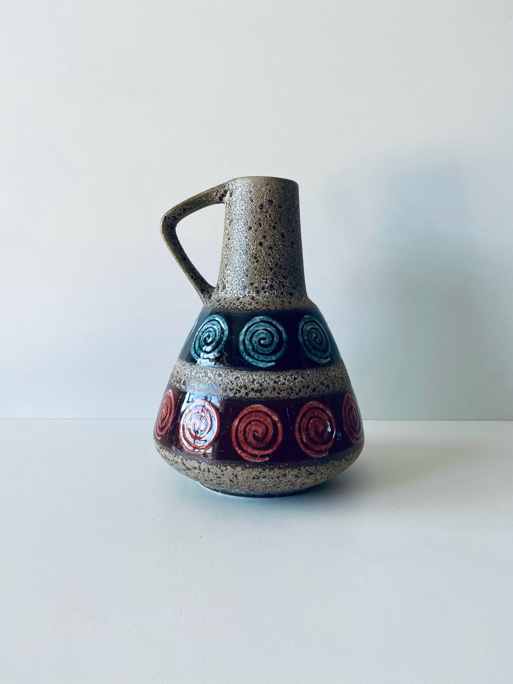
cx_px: 256
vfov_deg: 67.3
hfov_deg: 53.1
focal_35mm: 26
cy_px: 342
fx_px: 514
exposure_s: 1/121
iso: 50
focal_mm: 4.25
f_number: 1.8
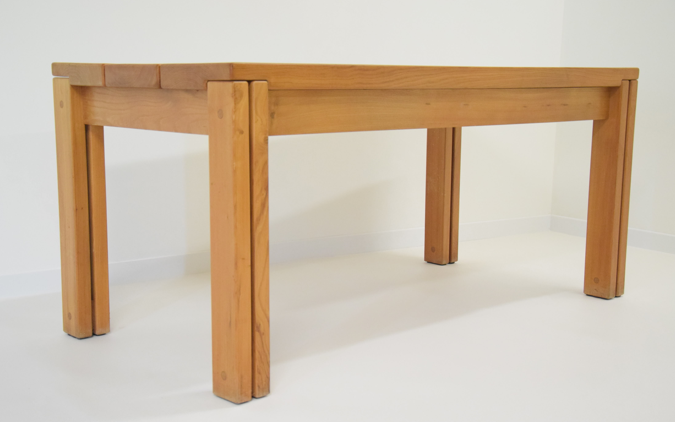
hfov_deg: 38.2
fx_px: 975
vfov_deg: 24.4
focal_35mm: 53
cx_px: 340
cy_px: 226
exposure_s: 1/60
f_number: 4.2
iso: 2500
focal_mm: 34
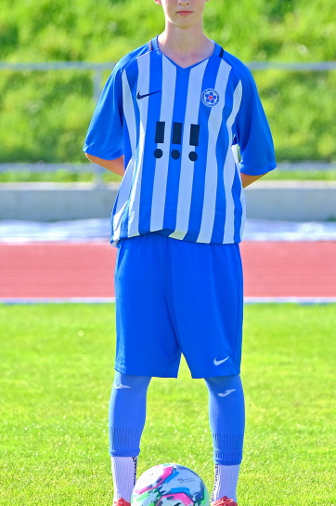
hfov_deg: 6.2
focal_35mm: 223
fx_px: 3126
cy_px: 233
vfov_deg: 9.2
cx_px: 168
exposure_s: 1/1400
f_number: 2.8
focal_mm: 115
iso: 320
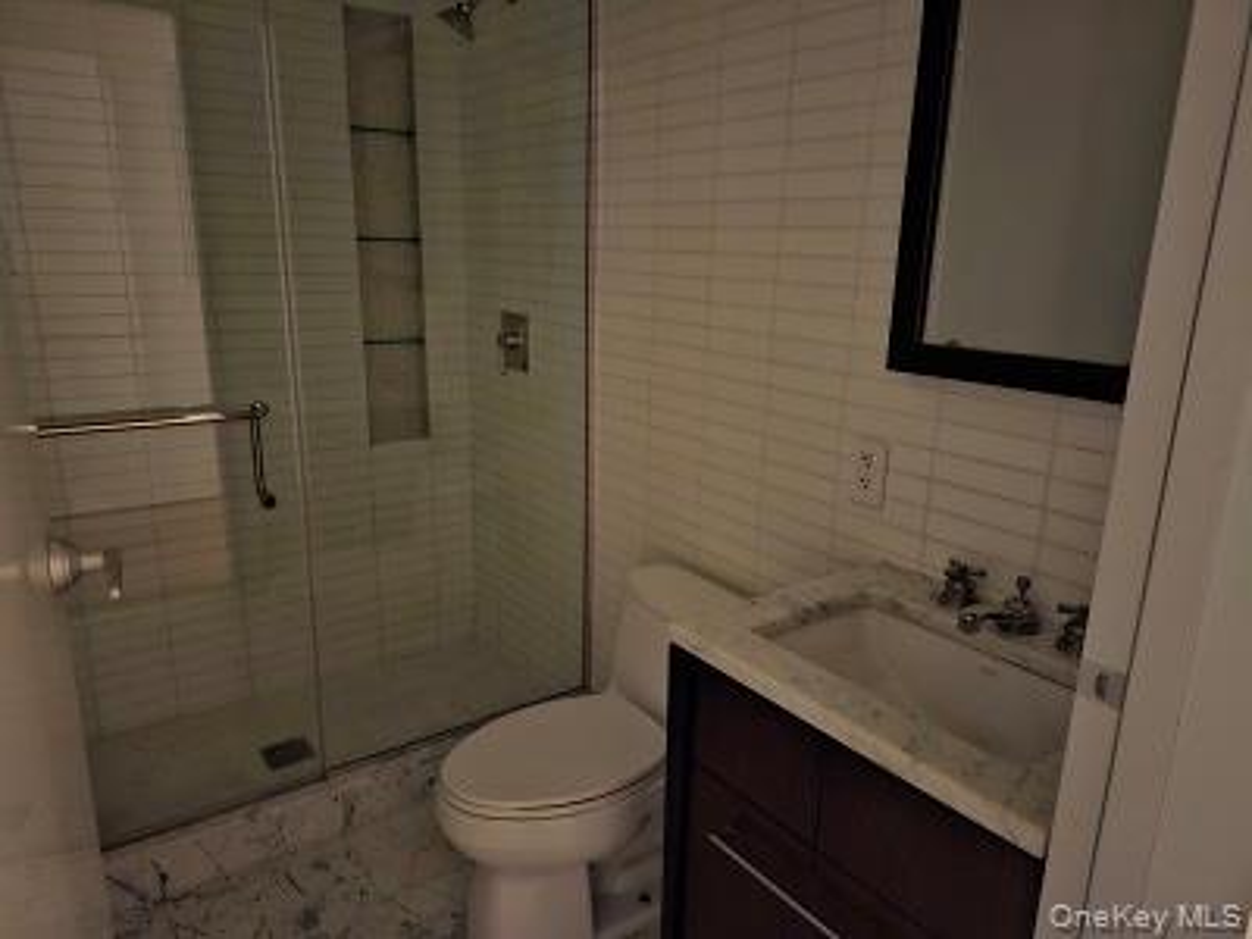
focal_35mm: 23
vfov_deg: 58.9
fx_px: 832
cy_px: 470
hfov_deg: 73.9
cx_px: 626
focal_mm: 5.54
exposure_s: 1/15
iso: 1000
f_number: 1.8
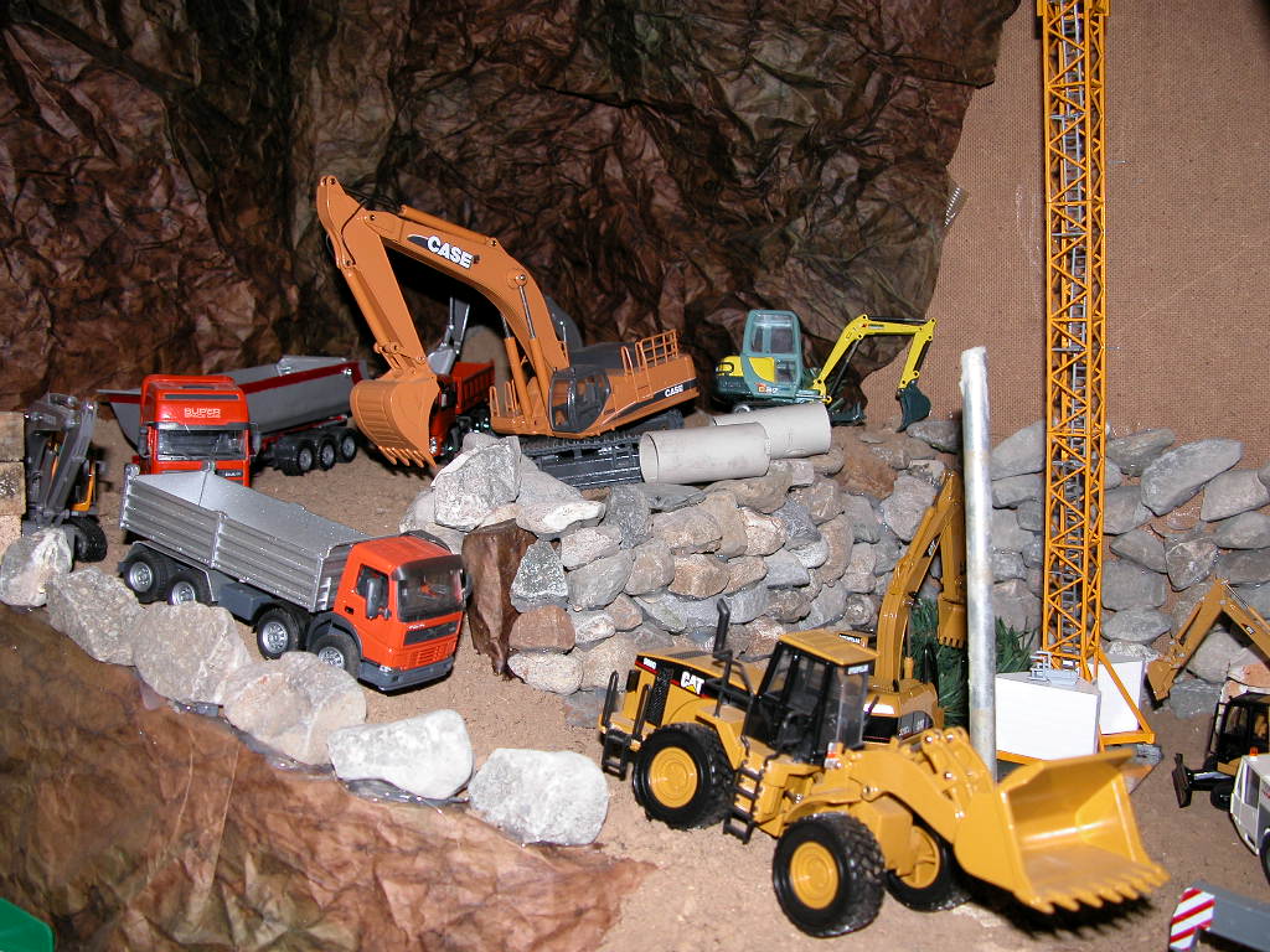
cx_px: 635
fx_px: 1284
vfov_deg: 40.7
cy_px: 476
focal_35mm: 35
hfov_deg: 52.6
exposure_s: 1/60
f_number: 2.8
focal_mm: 8.9
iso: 100
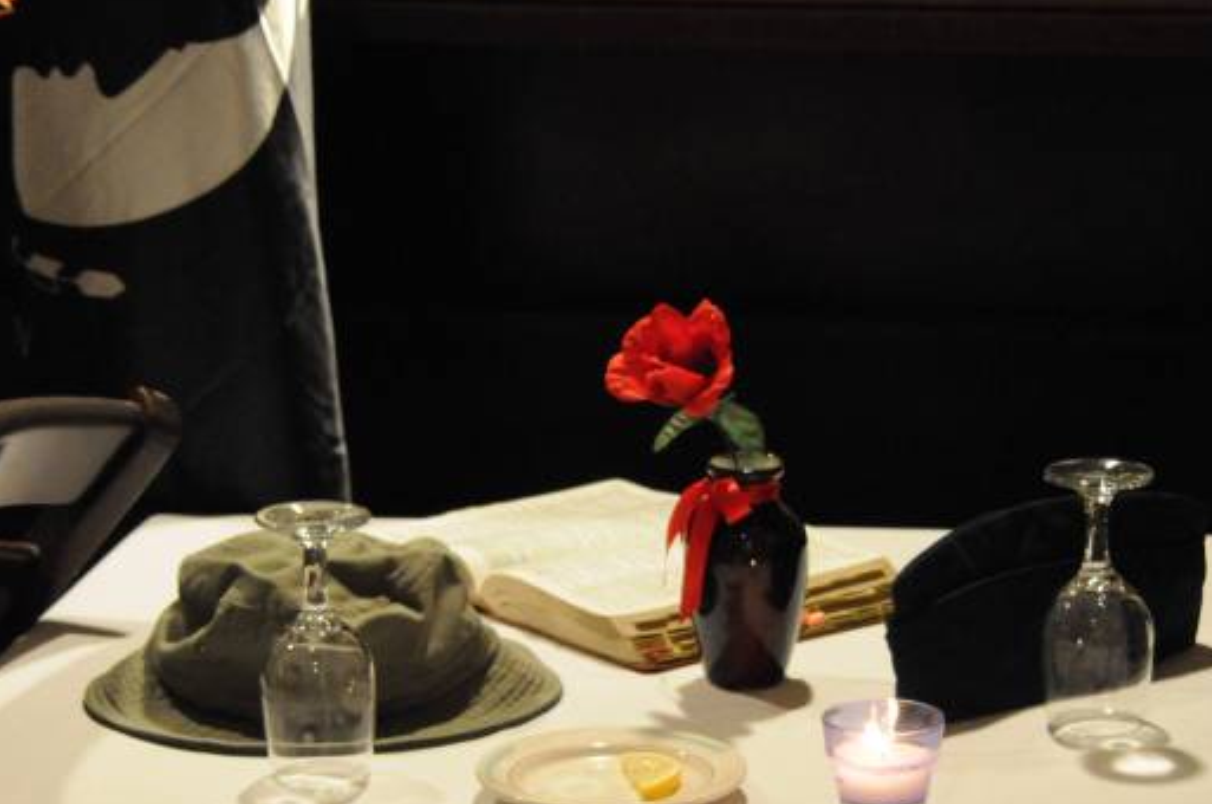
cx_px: 711
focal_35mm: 117
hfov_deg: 17.5
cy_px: 571
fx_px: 3932
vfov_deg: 11.6
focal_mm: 50
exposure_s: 1/30
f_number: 4.5
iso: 3200
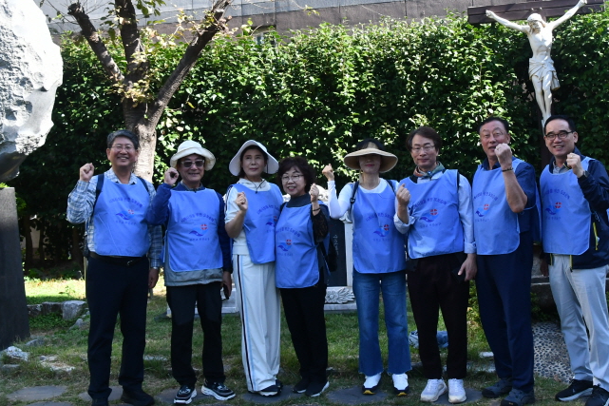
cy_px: 128
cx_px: 366
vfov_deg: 30.2
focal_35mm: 44
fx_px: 744
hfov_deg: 44.3
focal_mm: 18
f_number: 10
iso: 800
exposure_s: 1/400
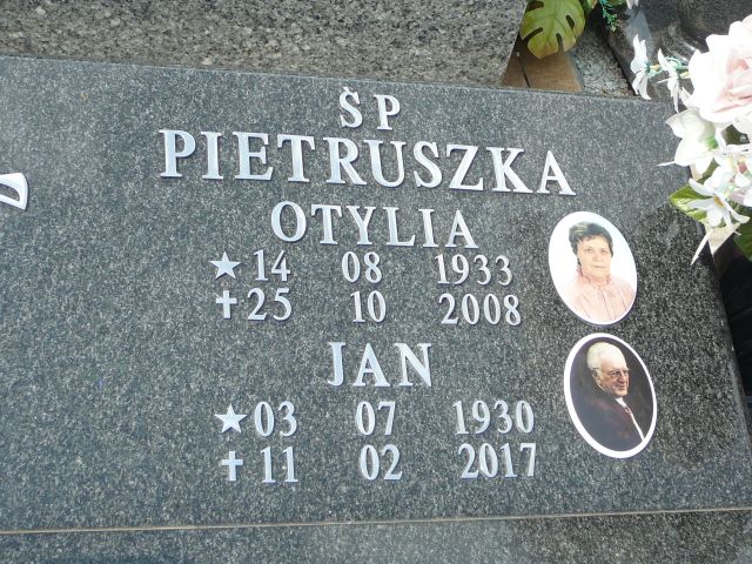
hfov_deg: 36.8
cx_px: 376
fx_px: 1130
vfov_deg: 28.0
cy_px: 282
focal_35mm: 52
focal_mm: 7.8
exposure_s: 1/500
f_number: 3.4
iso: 80
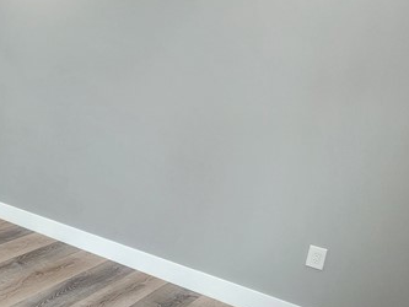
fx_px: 473
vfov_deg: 36.0
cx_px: -91
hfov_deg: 35.7
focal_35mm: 40
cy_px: 165
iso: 320
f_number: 2.2
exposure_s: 1/60
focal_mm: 2.2
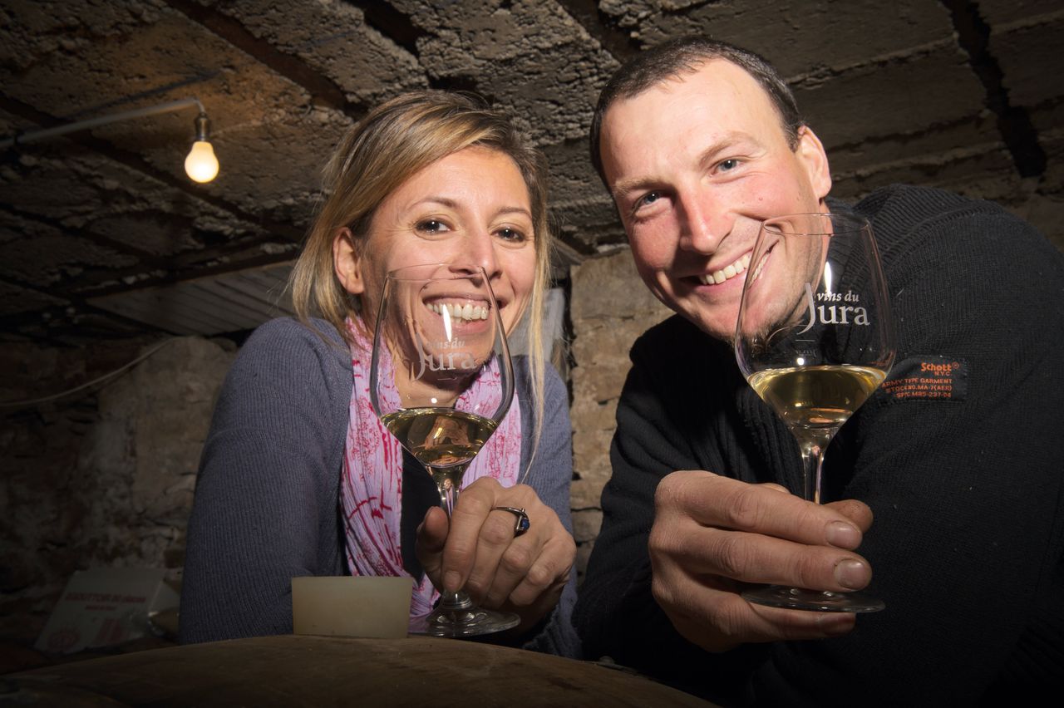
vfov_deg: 35.0
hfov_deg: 50.7
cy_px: 354
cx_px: 532
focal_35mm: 38
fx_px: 1122
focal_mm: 38
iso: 400
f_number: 16
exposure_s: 1/250
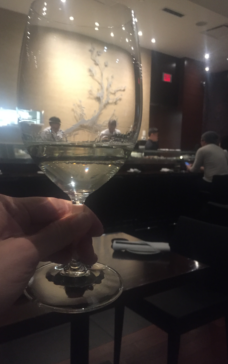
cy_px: 183
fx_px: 308
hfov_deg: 40.6
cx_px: 117
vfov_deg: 61.2
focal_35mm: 31
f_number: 2.2
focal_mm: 4.15
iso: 250
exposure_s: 1/20
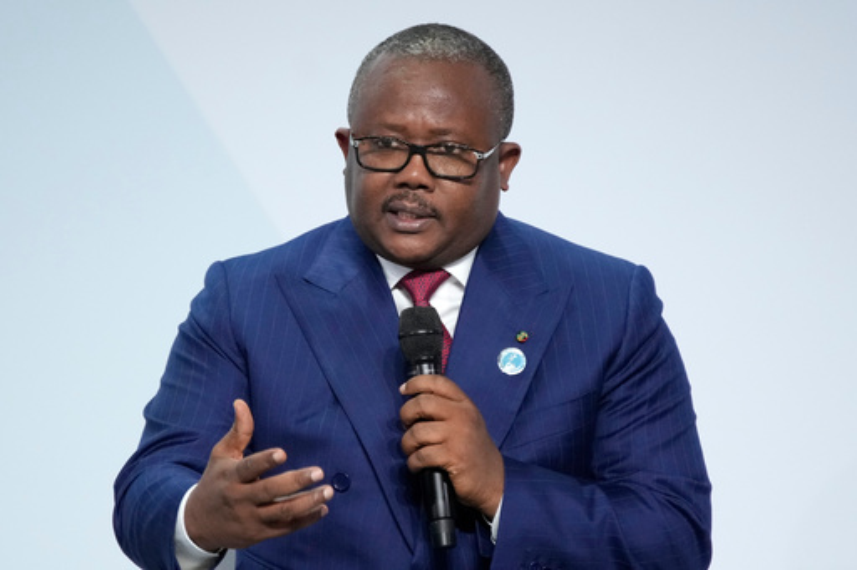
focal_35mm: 600
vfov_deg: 2.3
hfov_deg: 3.4
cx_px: 428
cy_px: 285
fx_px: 14278
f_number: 5.6
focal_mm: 400
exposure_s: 1/320
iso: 4000
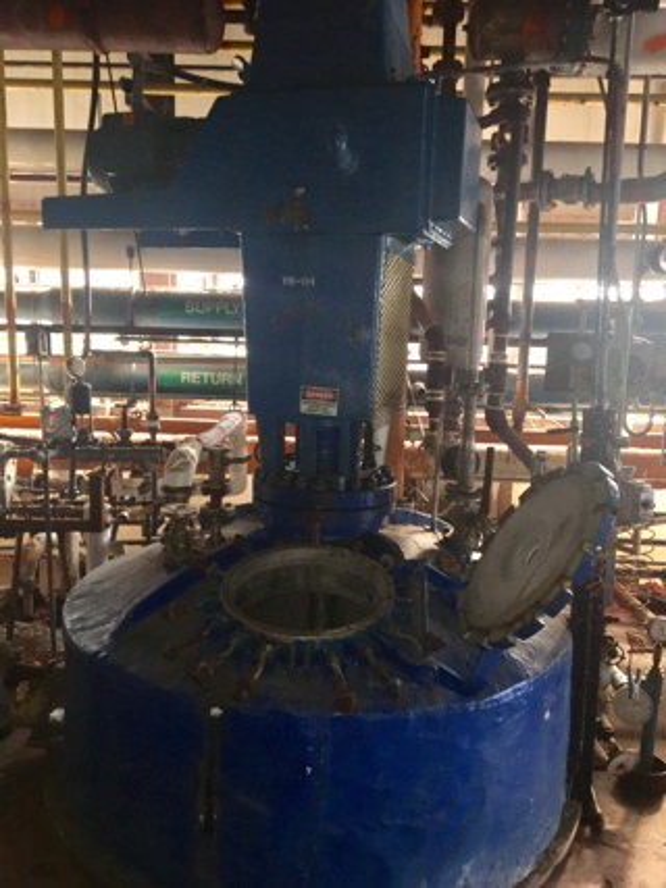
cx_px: 333
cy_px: 444
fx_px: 744
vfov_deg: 61.7
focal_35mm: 29
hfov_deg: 48.2
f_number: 2.2
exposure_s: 1/24
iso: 64
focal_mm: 4.15
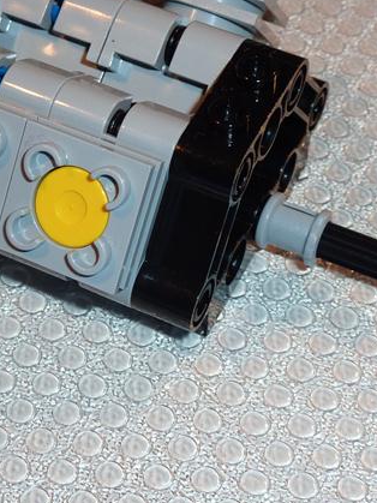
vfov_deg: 17.8
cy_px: 145
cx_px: 73
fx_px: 1598
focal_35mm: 110
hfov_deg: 13.4
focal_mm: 7.3
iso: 100
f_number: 4
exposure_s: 1/30
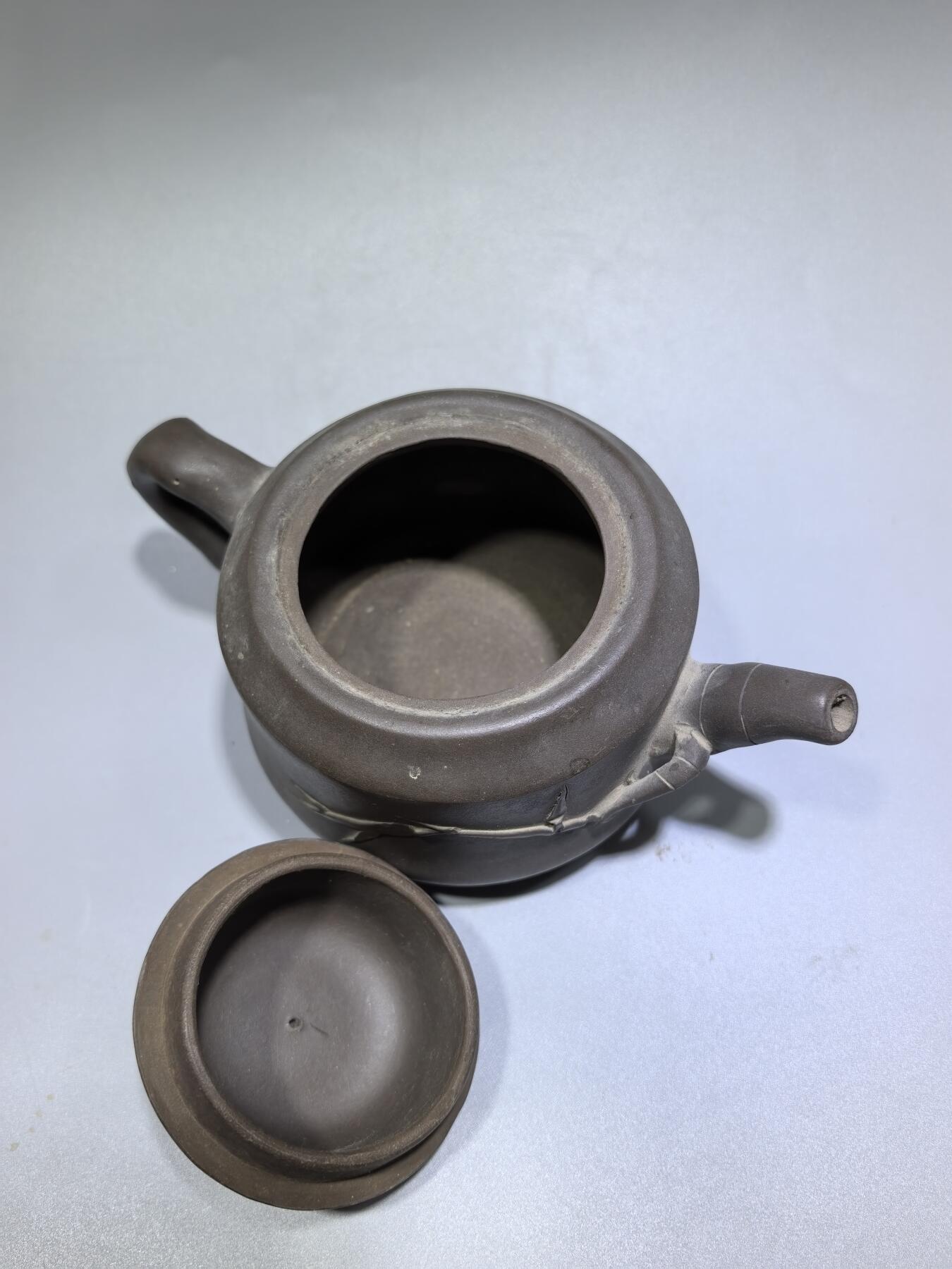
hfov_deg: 51.4
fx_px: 990
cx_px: 476
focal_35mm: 27
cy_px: 634
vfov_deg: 65.3
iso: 125
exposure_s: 1/100
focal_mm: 6.98
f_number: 2
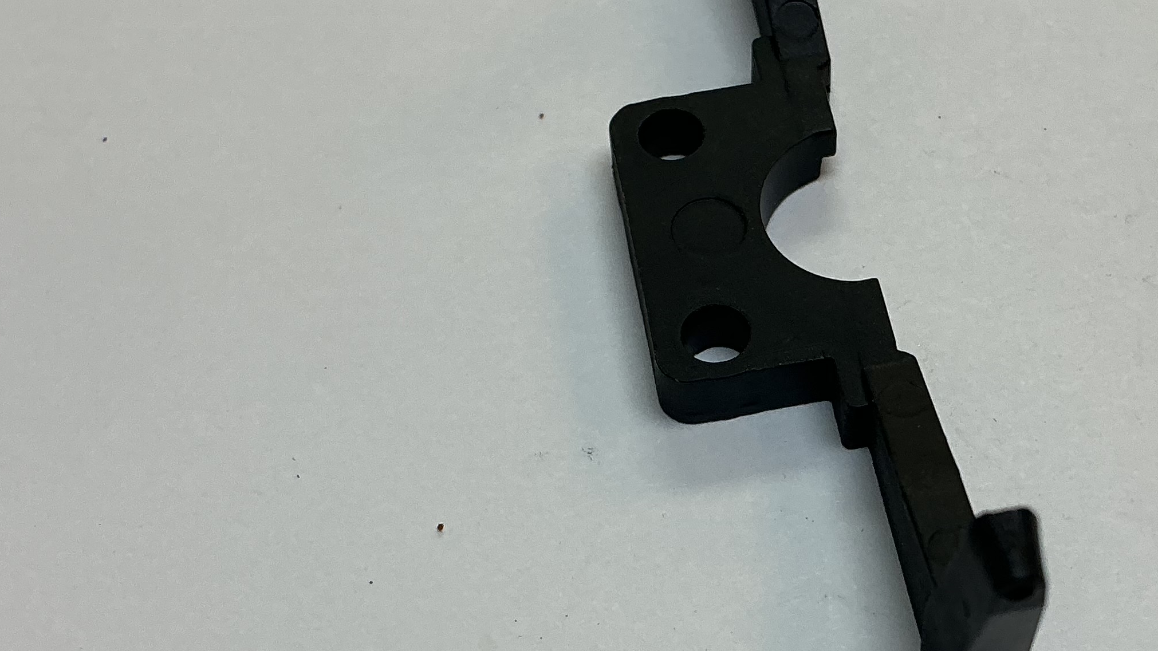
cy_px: 313
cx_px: 753
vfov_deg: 19.1
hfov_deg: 33.1
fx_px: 1934
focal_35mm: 63
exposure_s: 1/100
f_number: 1.8
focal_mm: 3
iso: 20
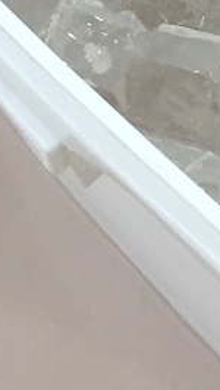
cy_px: -377
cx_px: 337
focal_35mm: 194
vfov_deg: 10.3
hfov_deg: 6.2
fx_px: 2008
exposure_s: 1/30
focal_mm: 4.15
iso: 40
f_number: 2.2
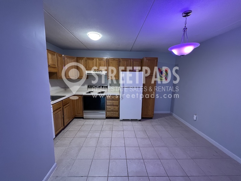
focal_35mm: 13
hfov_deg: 106.2
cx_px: 120
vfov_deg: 89.9
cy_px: 90
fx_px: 91
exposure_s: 1/60
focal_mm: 1.57
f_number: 1.8
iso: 250
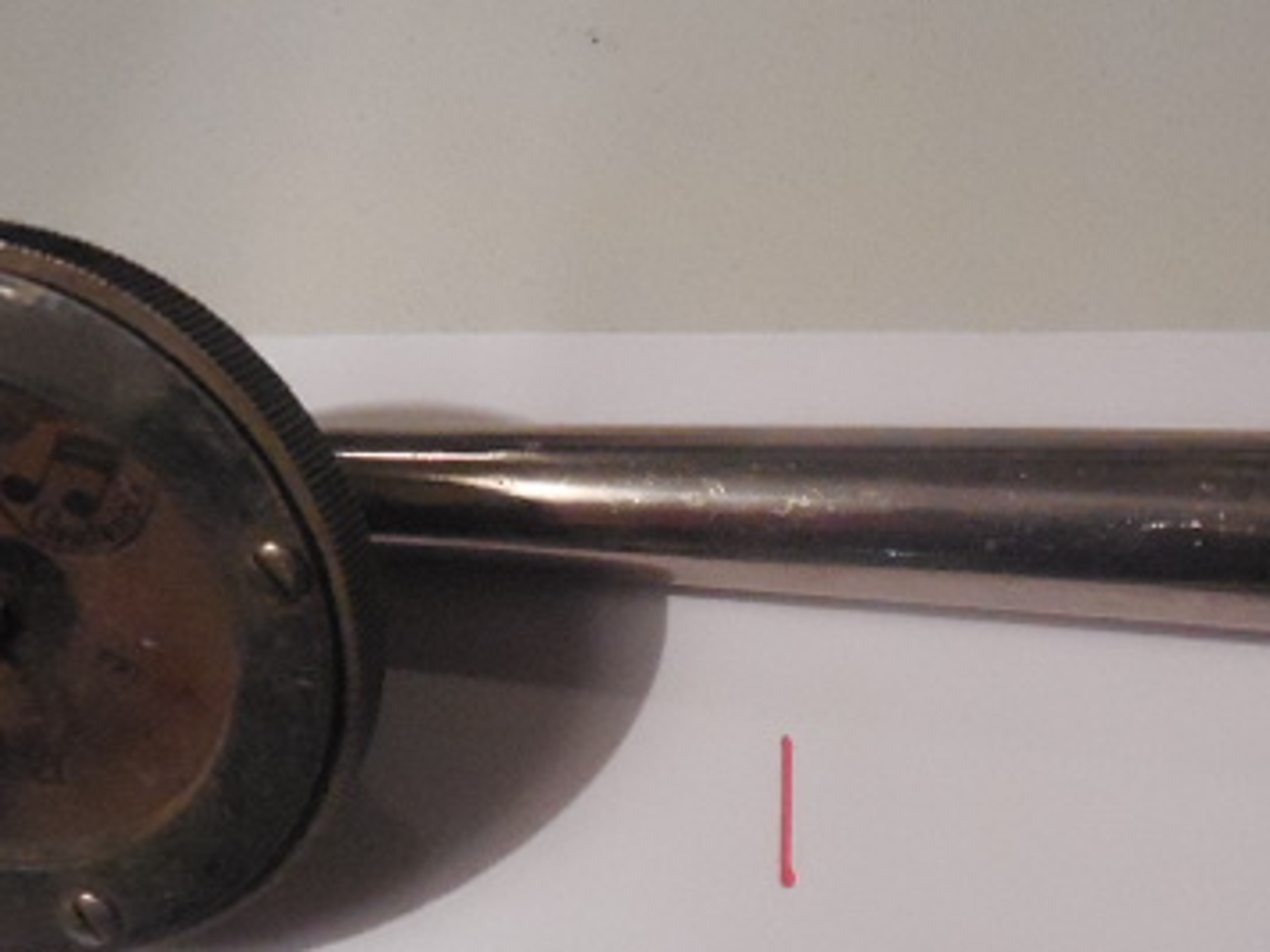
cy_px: 574
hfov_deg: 41.7
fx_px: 1651
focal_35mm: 45
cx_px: 821
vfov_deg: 32.1
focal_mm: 4.5
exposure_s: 1/400
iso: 1600
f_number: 3.7
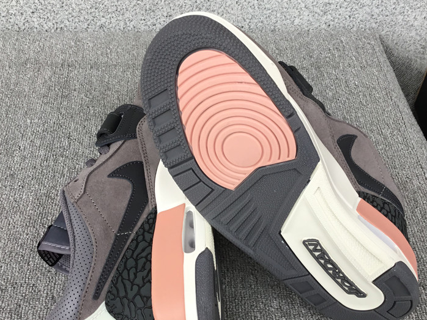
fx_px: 493
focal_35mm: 40
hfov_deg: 46.8
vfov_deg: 35.9
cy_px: 173
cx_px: 216
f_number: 2.4
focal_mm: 3.3
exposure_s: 1/120
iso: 40
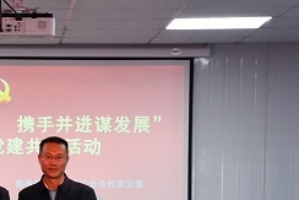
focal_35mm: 192
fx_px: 1596
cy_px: 225
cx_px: 33
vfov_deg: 7.1
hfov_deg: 10.6
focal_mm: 52
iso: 1250
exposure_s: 1/100
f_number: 5
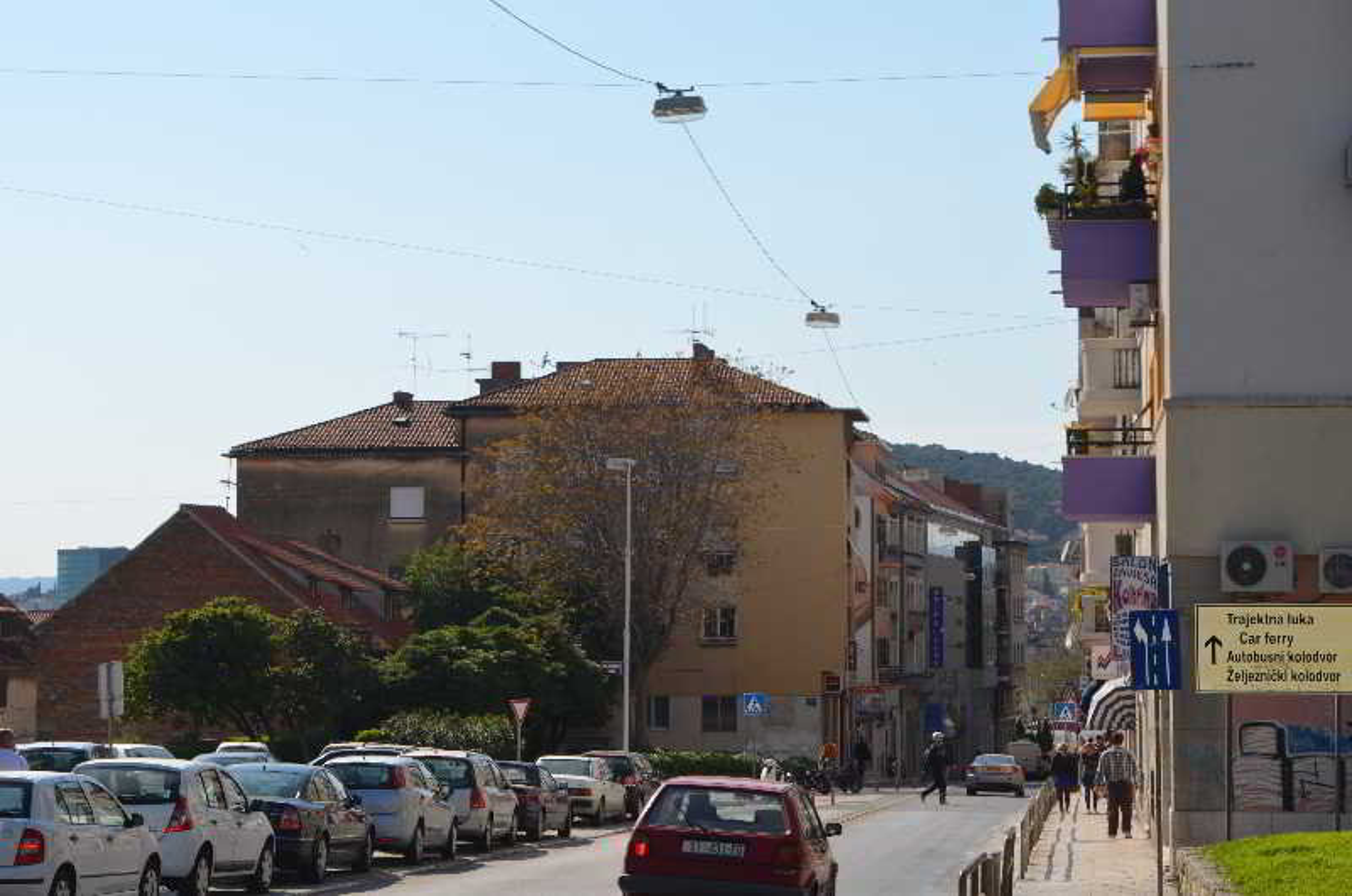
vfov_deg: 16.5
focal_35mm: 82
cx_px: 676
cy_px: 448
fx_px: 3092
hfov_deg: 24.7
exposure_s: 1/200
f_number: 11
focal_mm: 55
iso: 100
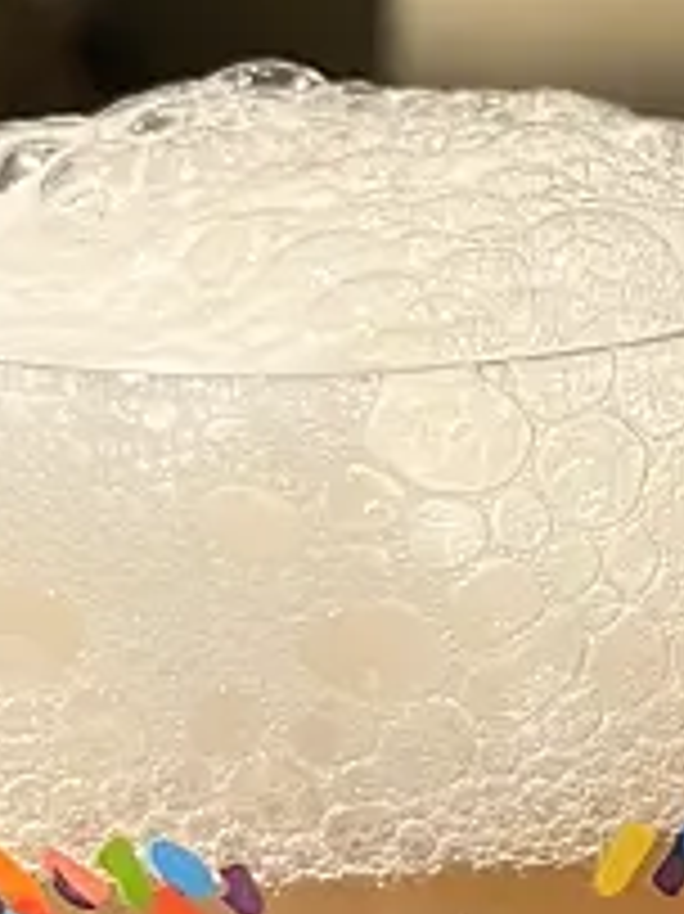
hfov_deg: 11.0
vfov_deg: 15.0
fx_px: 3455
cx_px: 958
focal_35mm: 131
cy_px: 572
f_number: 1.6
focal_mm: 5.1
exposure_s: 1/50
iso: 400
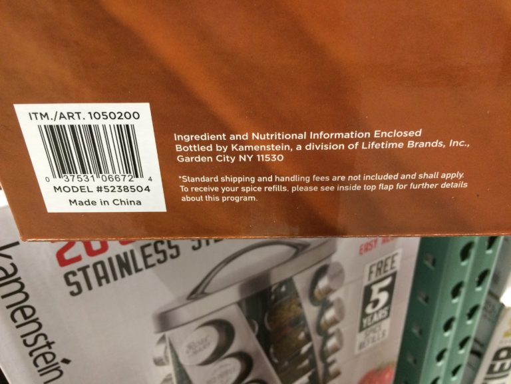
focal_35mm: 29
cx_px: 256
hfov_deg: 61.7
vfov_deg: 48.2
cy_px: 192
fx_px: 428
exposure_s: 1/33
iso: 250
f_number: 2.2
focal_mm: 4.15
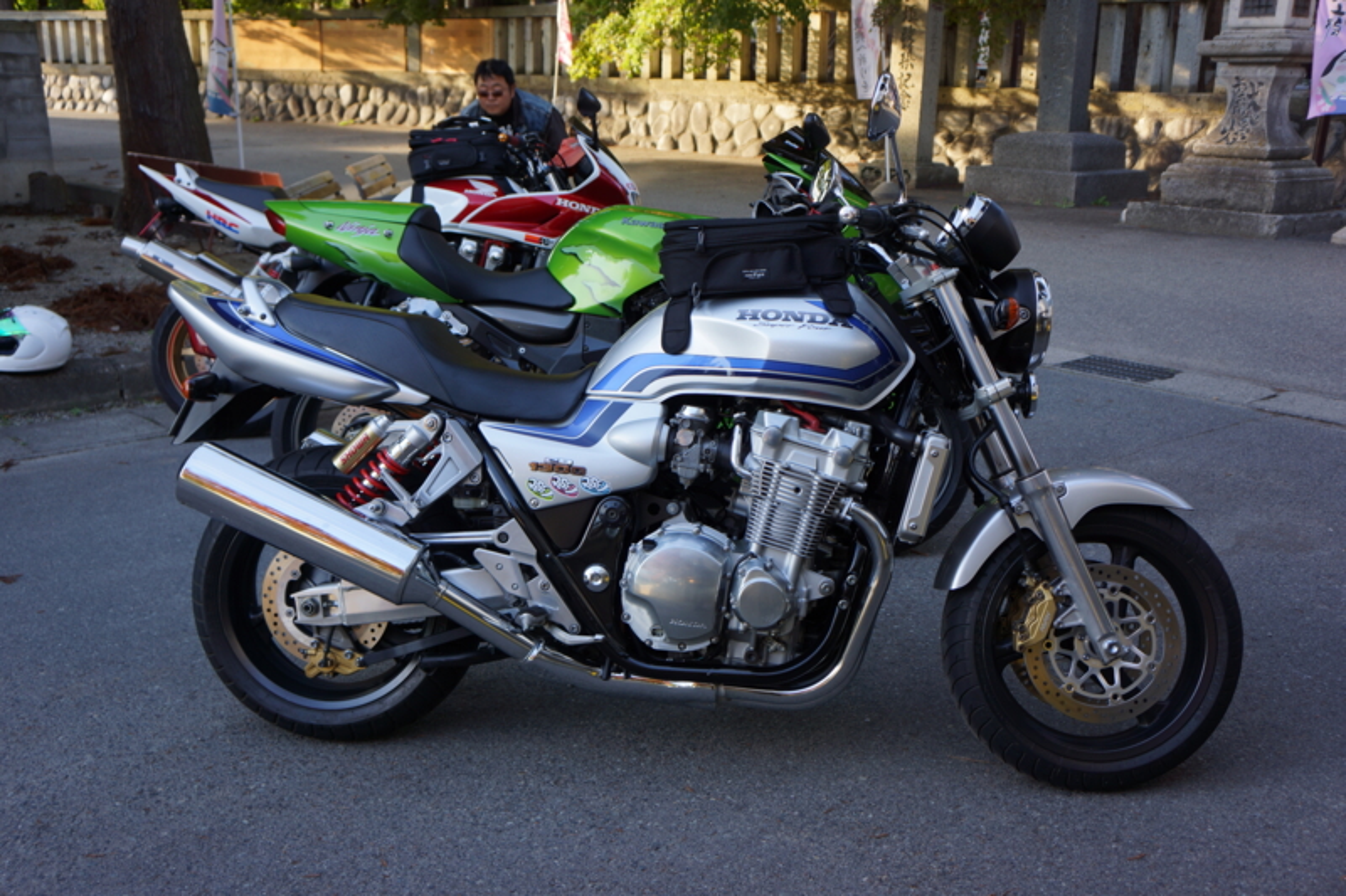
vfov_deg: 35.9
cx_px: 673
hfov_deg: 51.9
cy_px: 448
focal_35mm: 37
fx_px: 1383
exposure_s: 1/80
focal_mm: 25
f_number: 4.5
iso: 100
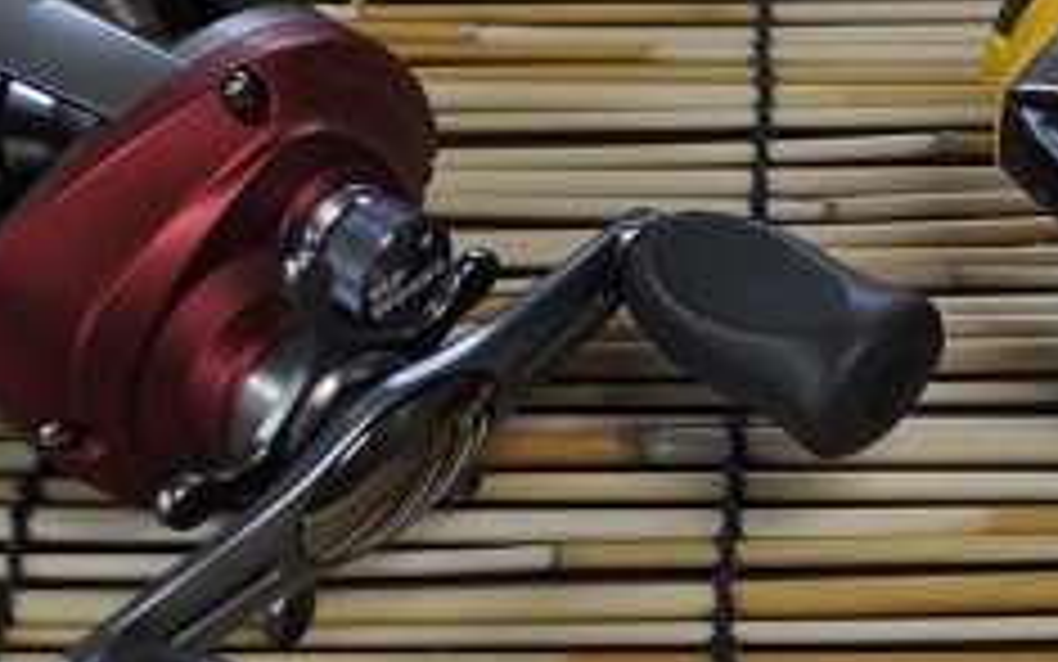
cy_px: 50
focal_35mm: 109
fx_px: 3144
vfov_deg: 11.9
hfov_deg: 18.9
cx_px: 900
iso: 500
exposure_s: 1/60
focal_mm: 26
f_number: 4.2
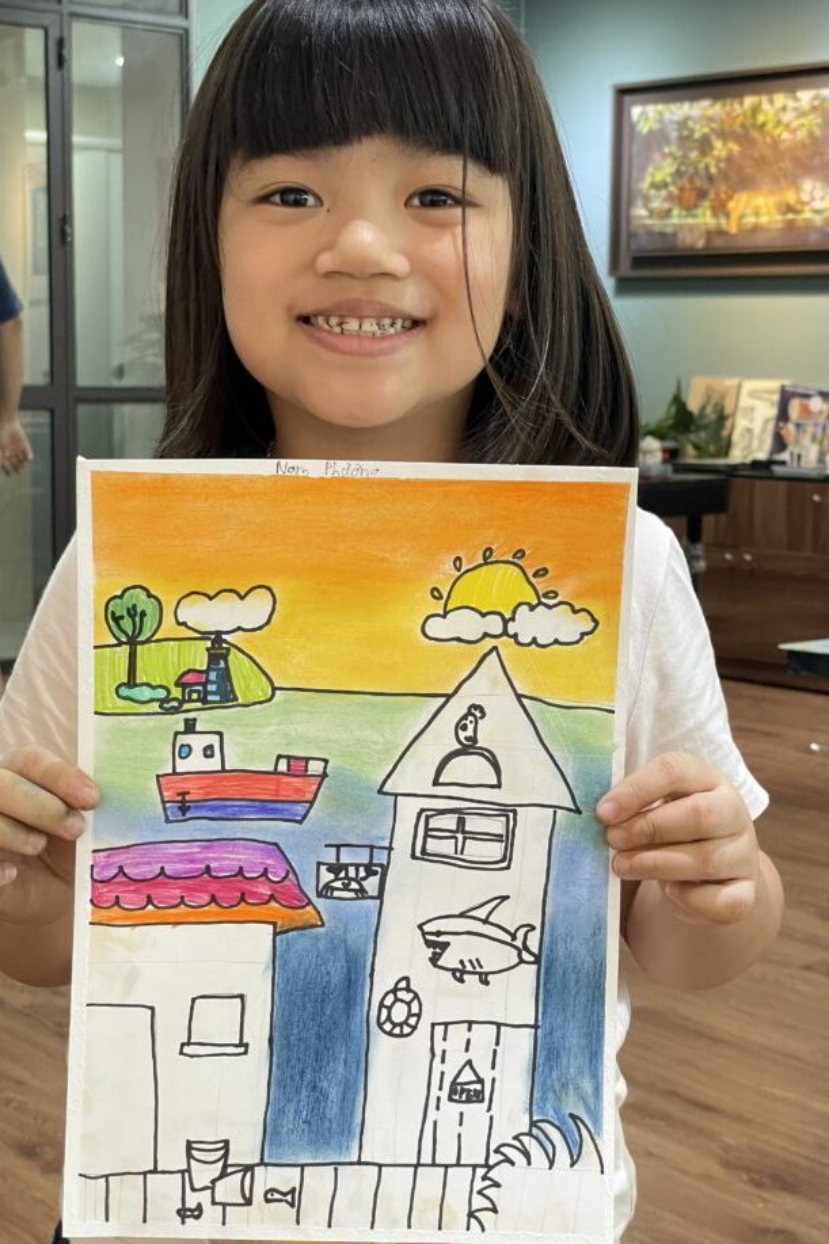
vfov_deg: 33.9
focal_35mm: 59
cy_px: 605
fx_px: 2039
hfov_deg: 23.0
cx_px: 357
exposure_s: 1/99
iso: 125
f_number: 2
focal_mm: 6
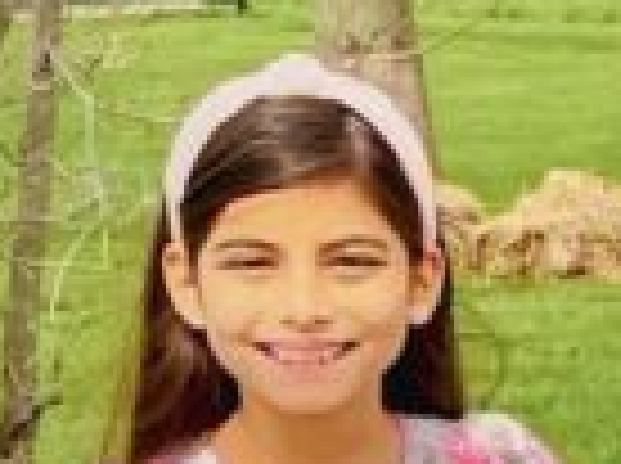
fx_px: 2704
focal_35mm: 151
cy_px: 509
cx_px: 1575
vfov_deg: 9.7
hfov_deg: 10.8
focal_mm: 5.7
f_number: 1.5
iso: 50
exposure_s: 1/3400
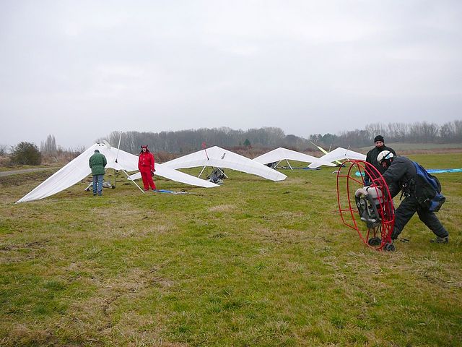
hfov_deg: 52.6
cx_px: 231
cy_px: 174
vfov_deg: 40.7
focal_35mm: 35
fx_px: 467
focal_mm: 5.2
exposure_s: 1/100
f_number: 2.8
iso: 80
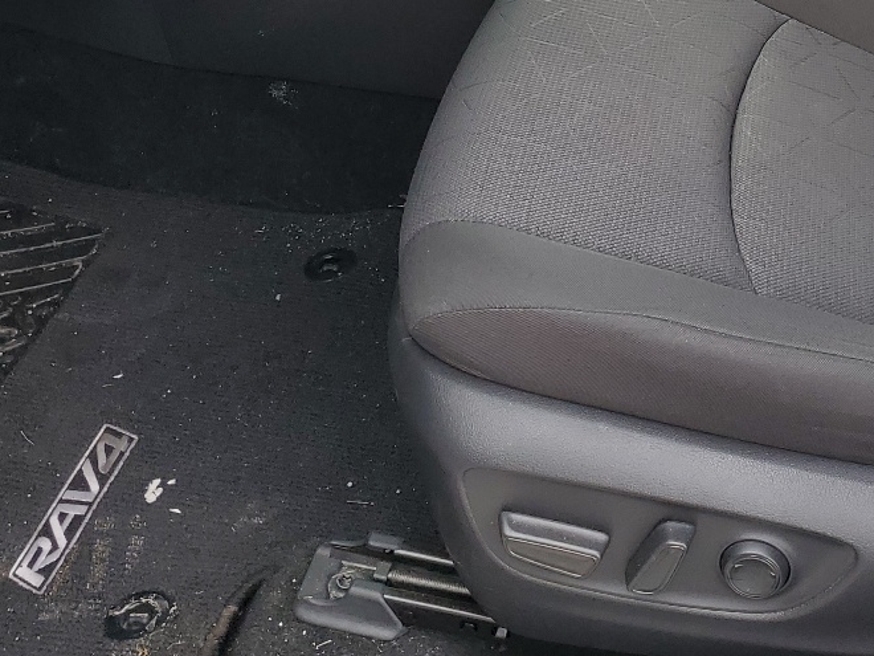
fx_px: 1591
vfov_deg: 21.7
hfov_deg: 30.2
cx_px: 652
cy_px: -118
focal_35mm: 63
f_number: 1.5
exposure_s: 1/476
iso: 50
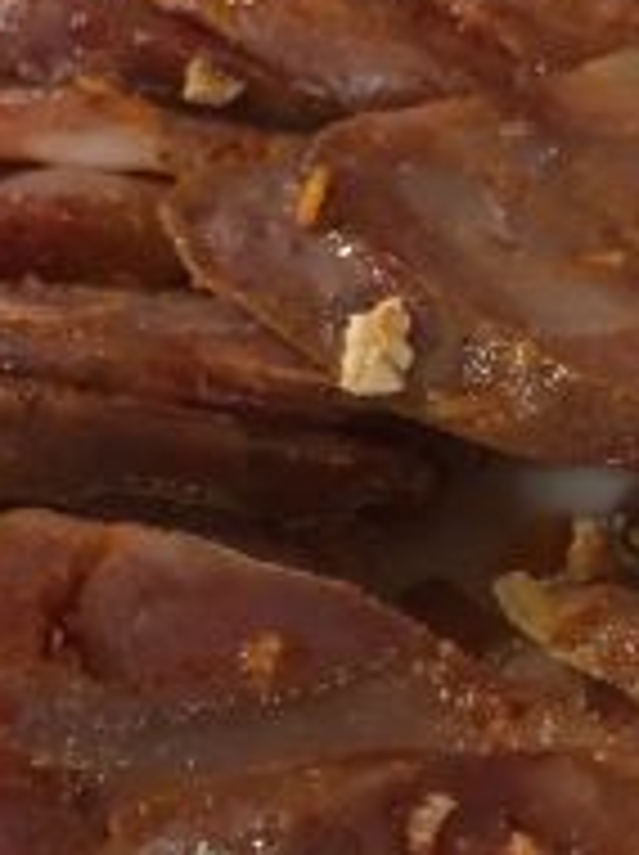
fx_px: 2640
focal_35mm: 107
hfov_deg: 13.8
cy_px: 644
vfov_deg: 18.3
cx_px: 349
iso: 100
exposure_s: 1/10
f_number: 2.2
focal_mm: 4.15
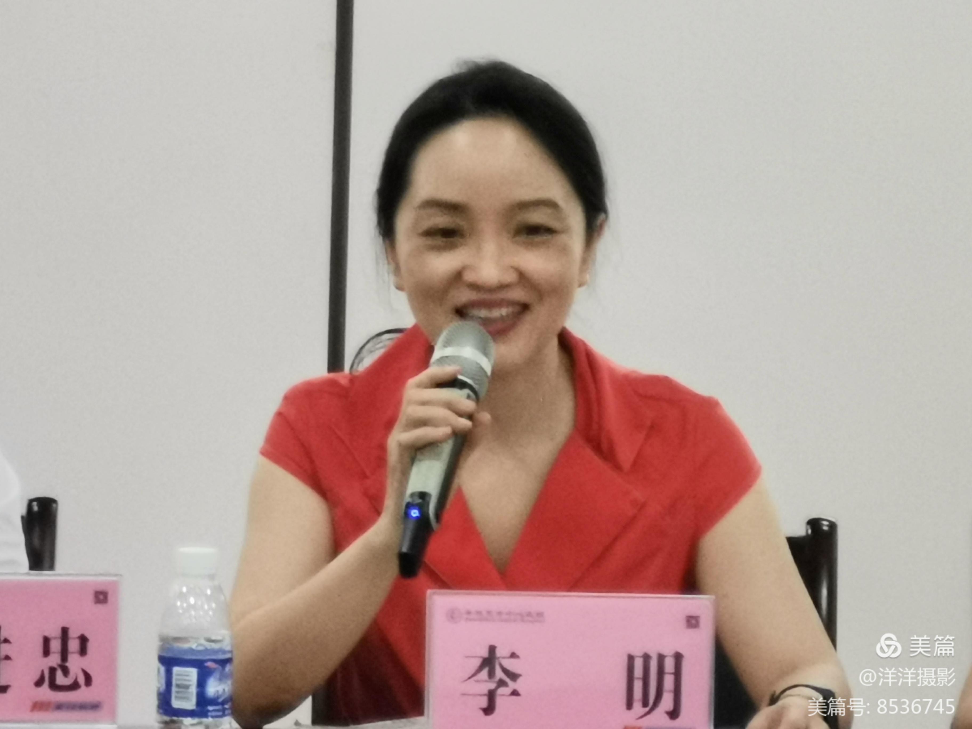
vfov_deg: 4.7
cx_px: 486
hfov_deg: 6.3
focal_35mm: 314
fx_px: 8817
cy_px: 364
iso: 250
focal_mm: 7.48
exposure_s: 1/33.3
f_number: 2.4
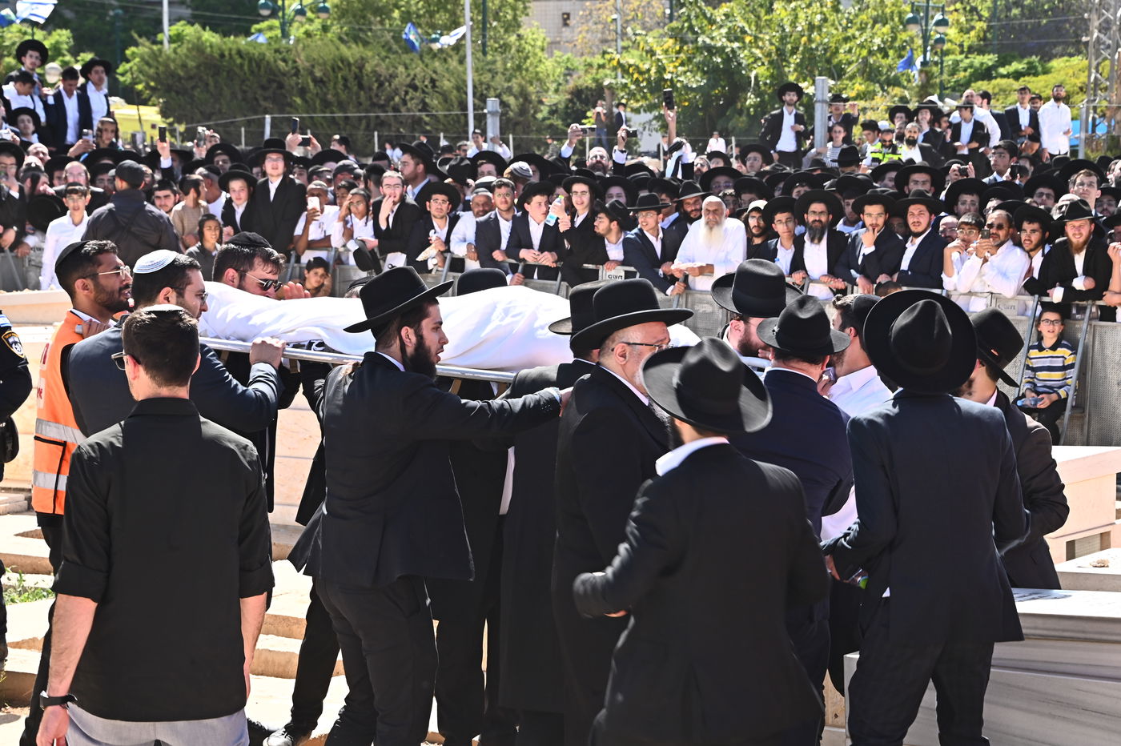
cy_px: 373
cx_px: 560
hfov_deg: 19.5
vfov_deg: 13.0
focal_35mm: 105
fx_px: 3268
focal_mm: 105
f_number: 13
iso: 320
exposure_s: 1/125
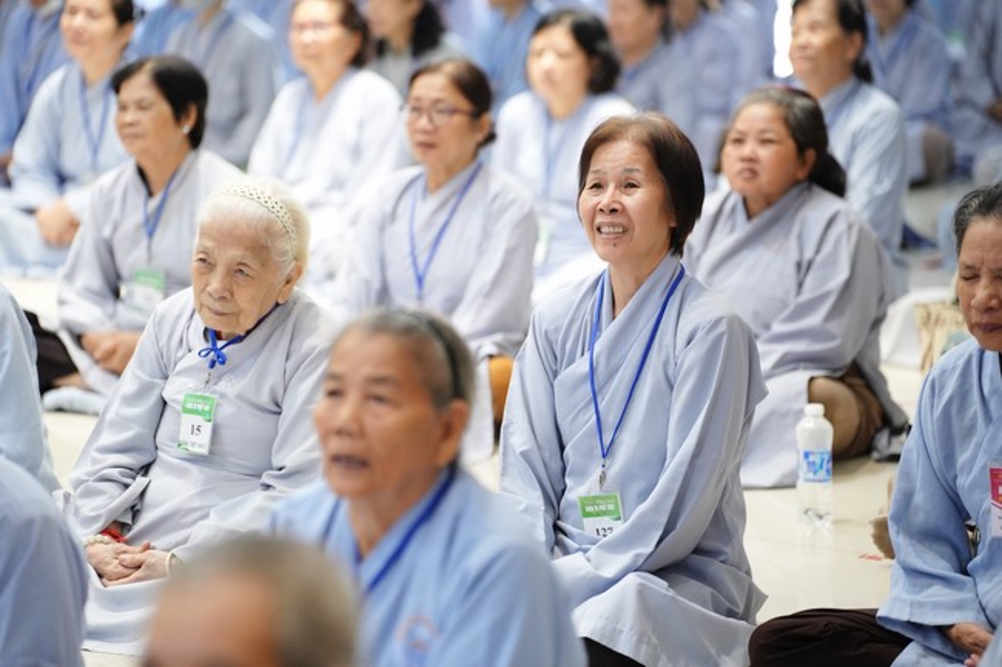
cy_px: 334
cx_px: 501
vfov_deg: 9.9
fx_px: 3868
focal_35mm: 139
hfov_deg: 14.8
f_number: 2.8
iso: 3200
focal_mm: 139
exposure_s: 1/125
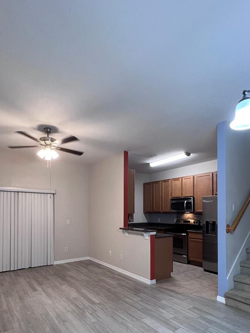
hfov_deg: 68.3
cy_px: 211
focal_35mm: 19
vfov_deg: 82.9
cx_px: 106
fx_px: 183
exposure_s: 1/60
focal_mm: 1.57
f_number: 1.8
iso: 200
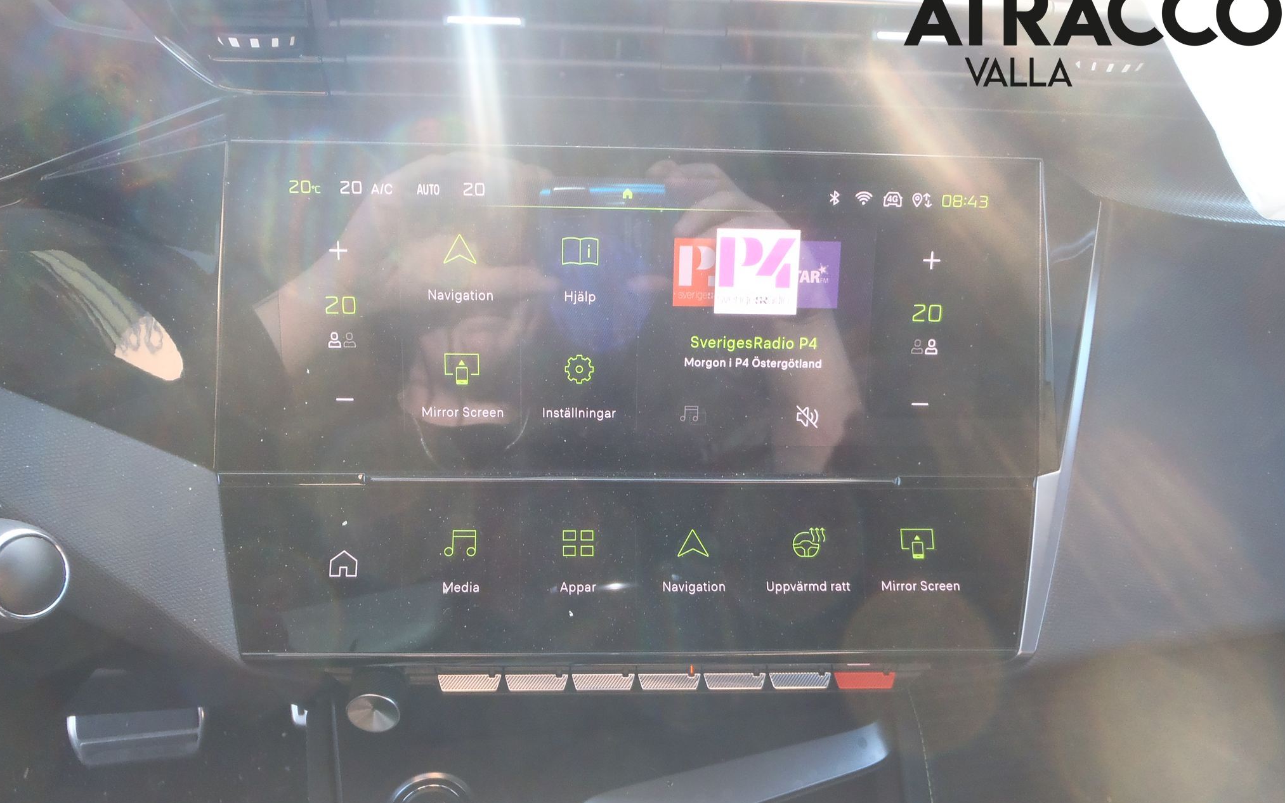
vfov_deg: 41.7
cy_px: 466
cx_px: 644
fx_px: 1051
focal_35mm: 30
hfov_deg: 62.9
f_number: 3.5
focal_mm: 5
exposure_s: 1/30
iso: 125
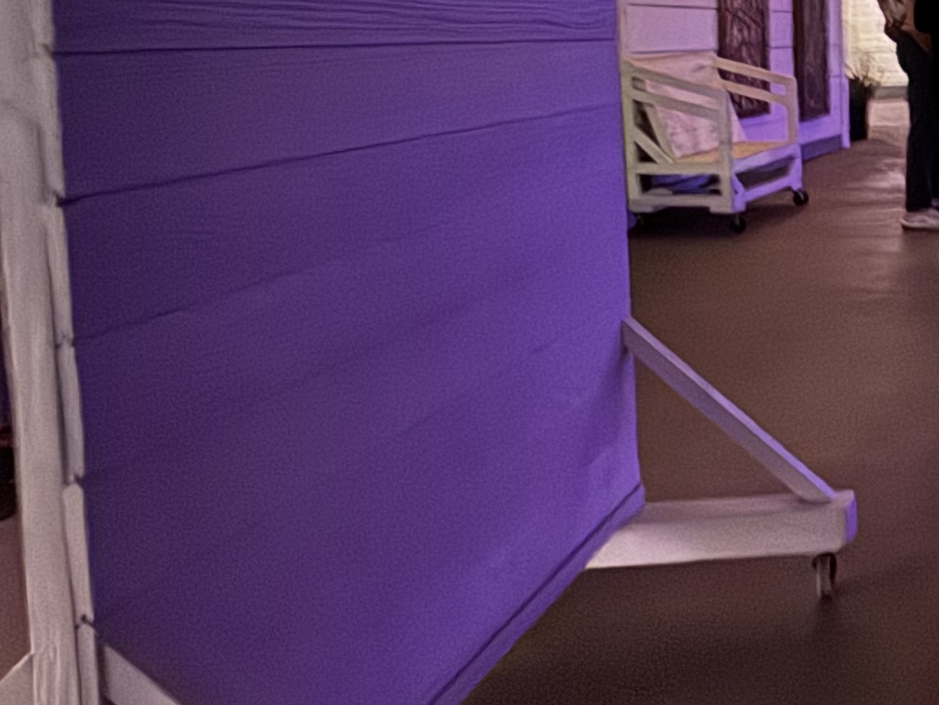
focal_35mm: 41
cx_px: 1210
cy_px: 98
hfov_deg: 33.7
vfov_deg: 33.6
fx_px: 1112
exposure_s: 1/8
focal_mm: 2.22
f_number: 2.2
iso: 2000
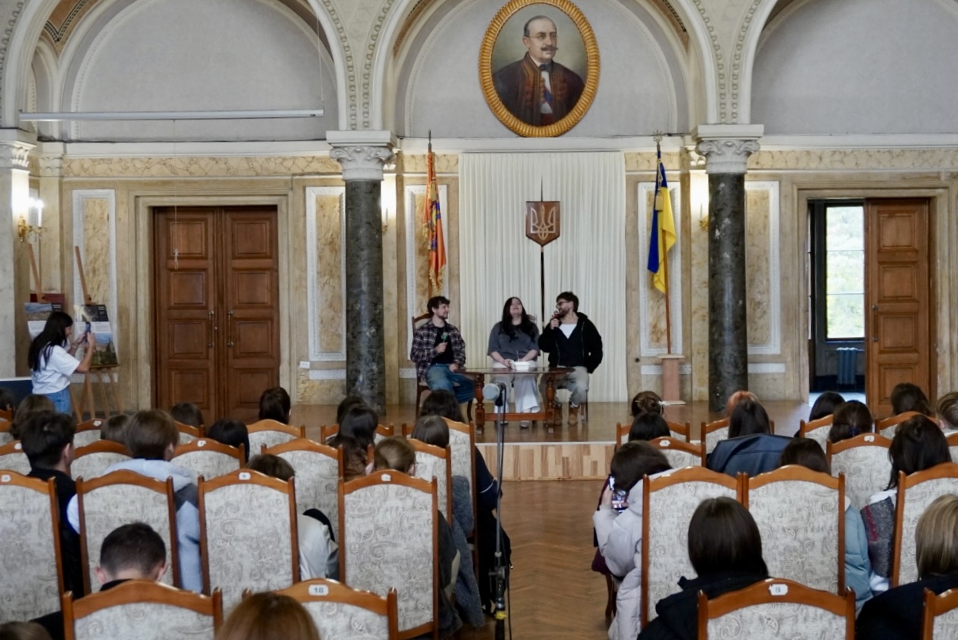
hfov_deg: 42.1
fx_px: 1241
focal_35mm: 47
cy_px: 309
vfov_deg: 28.9
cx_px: 530
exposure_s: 1/160
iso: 2500
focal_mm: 25
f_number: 4.5
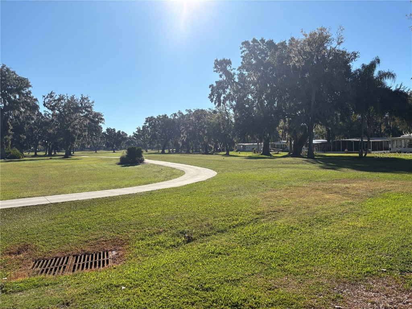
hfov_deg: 67.3
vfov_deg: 53.1
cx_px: 206
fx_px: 309
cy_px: 154
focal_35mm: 26
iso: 50
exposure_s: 1/5814
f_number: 1.6
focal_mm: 5.96
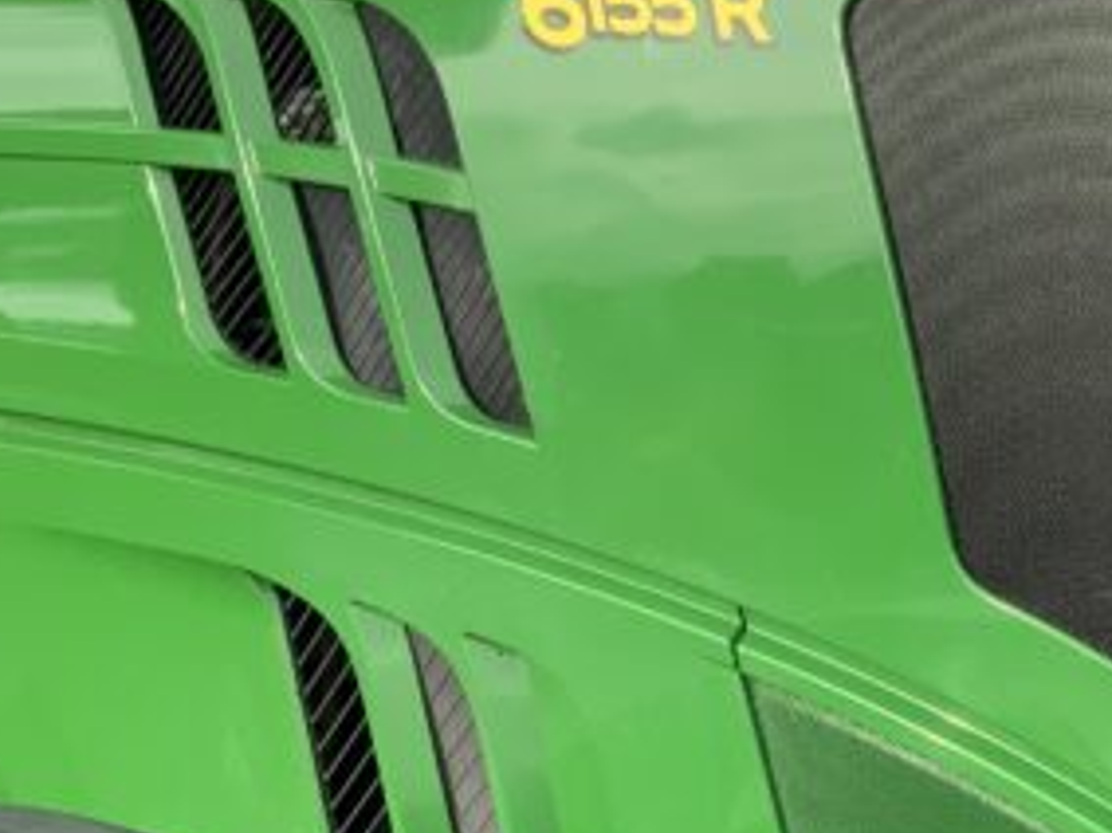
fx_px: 3372
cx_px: 1132
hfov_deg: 18.2
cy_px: 507
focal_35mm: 105
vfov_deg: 14.1
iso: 16
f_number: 1.8
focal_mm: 3
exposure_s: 1/599
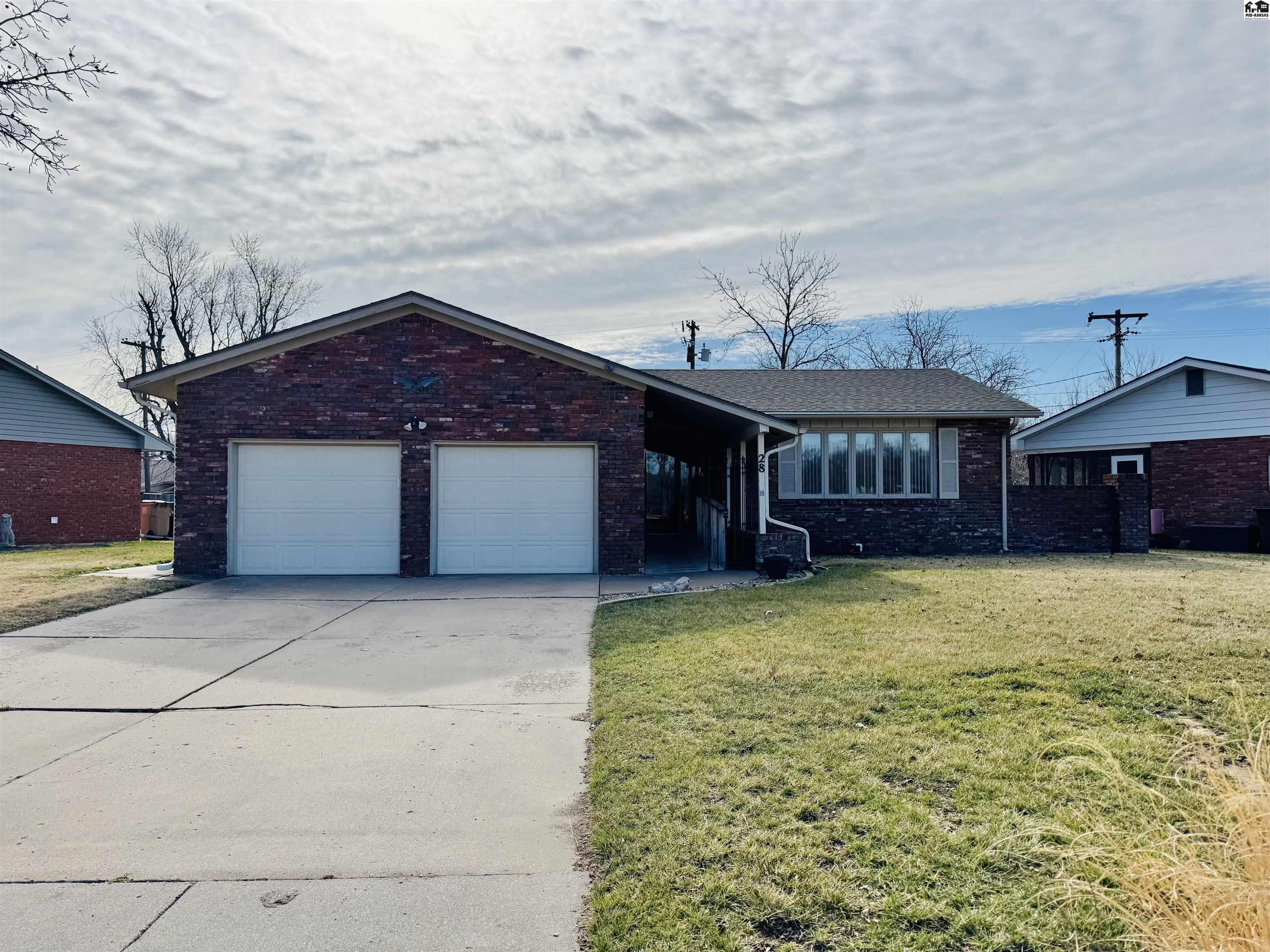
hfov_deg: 71.6
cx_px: 635
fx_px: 881
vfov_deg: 56.8
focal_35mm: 24
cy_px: 476
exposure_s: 1/9009
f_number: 1.78
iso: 80
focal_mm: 6.76
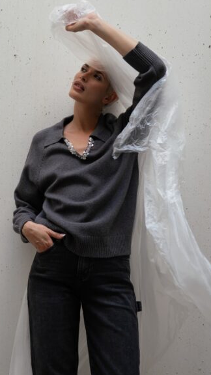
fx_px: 597
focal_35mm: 60
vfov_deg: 34.9
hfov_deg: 20.0
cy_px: 206
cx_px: 91
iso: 400
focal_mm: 44
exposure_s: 1/200
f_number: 3.2
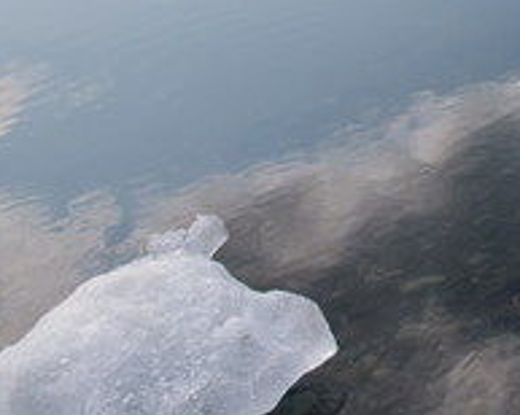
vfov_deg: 21.3
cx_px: 897
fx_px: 953
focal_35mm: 62
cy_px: -181
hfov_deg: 21.7
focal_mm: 10
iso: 200
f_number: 8
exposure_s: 1/800
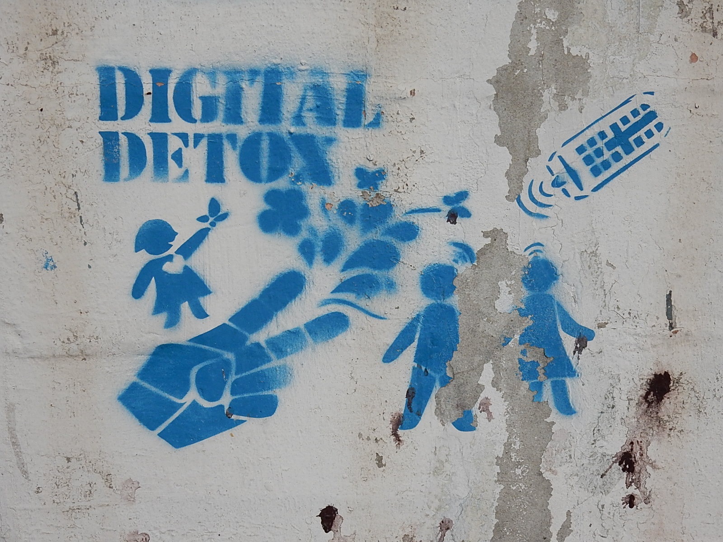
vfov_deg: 20.7
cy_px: 271
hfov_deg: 27.4
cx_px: 362
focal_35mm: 71
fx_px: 1483
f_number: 4.8
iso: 200
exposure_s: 1/30
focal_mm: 12.6
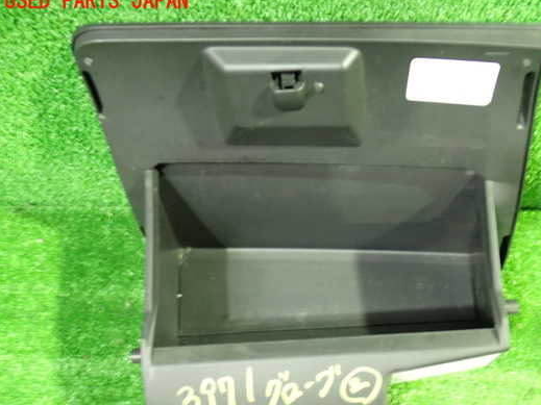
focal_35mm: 37
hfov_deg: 50.0
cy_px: 223
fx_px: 578
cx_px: 312
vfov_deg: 38.6
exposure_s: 1/8
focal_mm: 5.79
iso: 800
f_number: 2.4
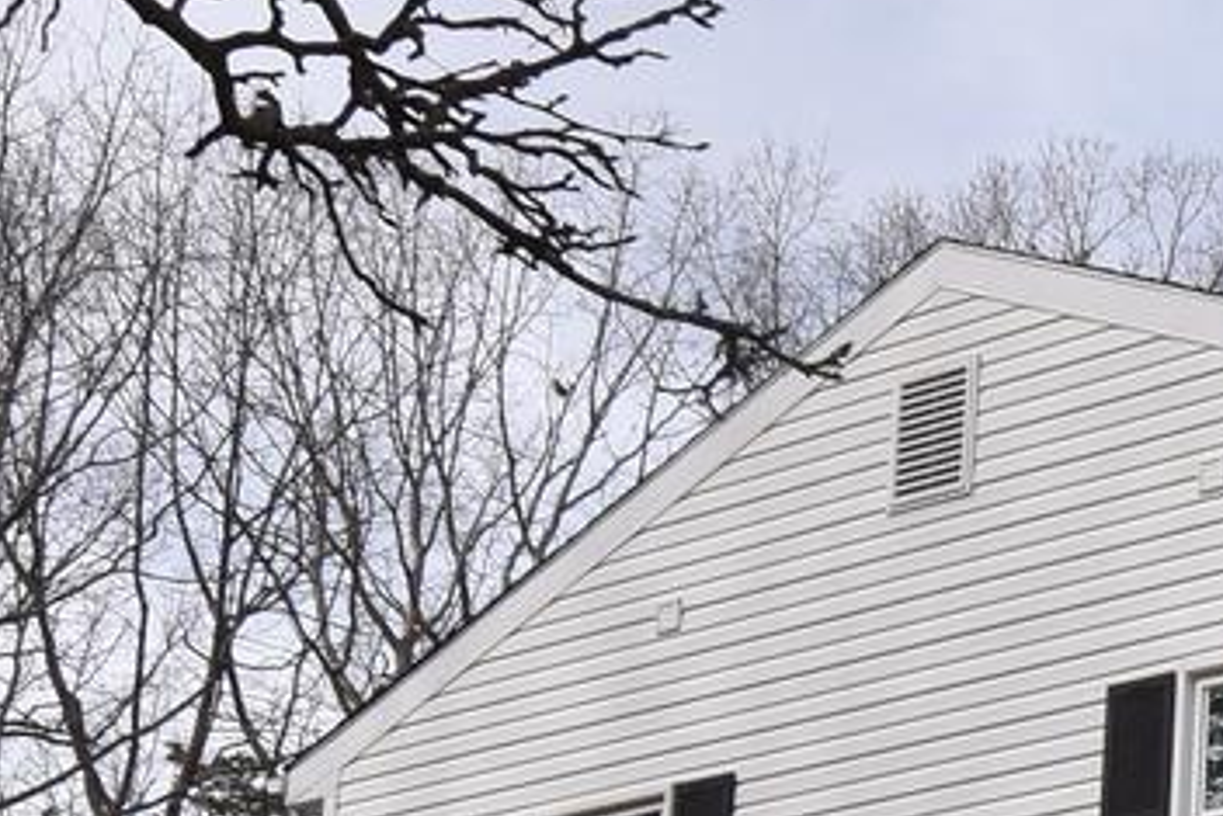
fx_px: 3259
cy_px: 1314
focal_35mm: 96
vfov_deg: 13.3
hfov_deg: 18.8
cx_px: 1831
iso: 100
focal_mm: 11
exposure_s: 1/200
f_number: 8
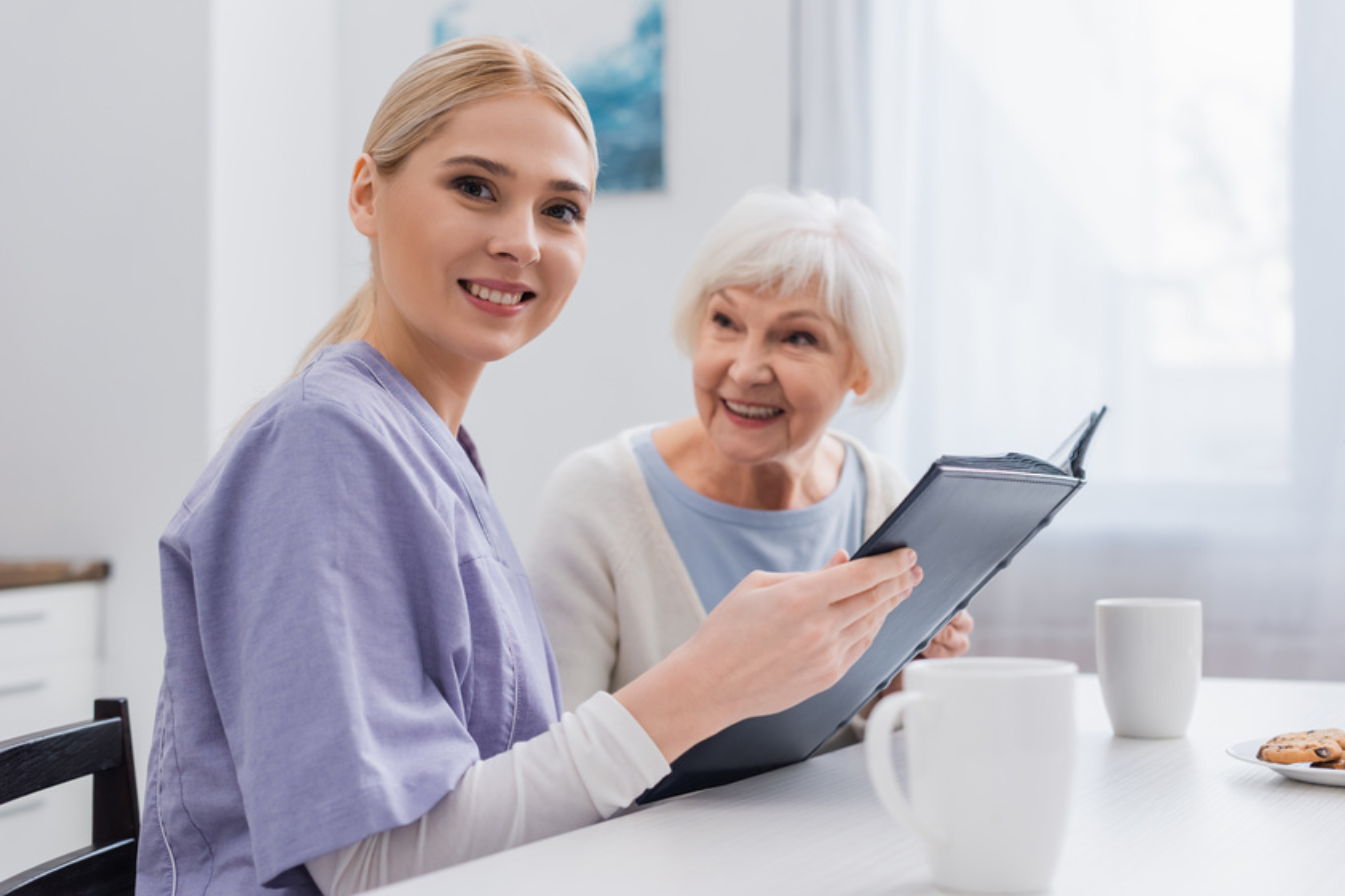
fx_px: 1868
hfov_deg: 39.6
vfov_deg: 27.0
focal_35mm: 50
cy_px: 448
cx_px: 672
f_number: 3.5
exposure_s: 1/160
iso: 400
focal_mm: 50
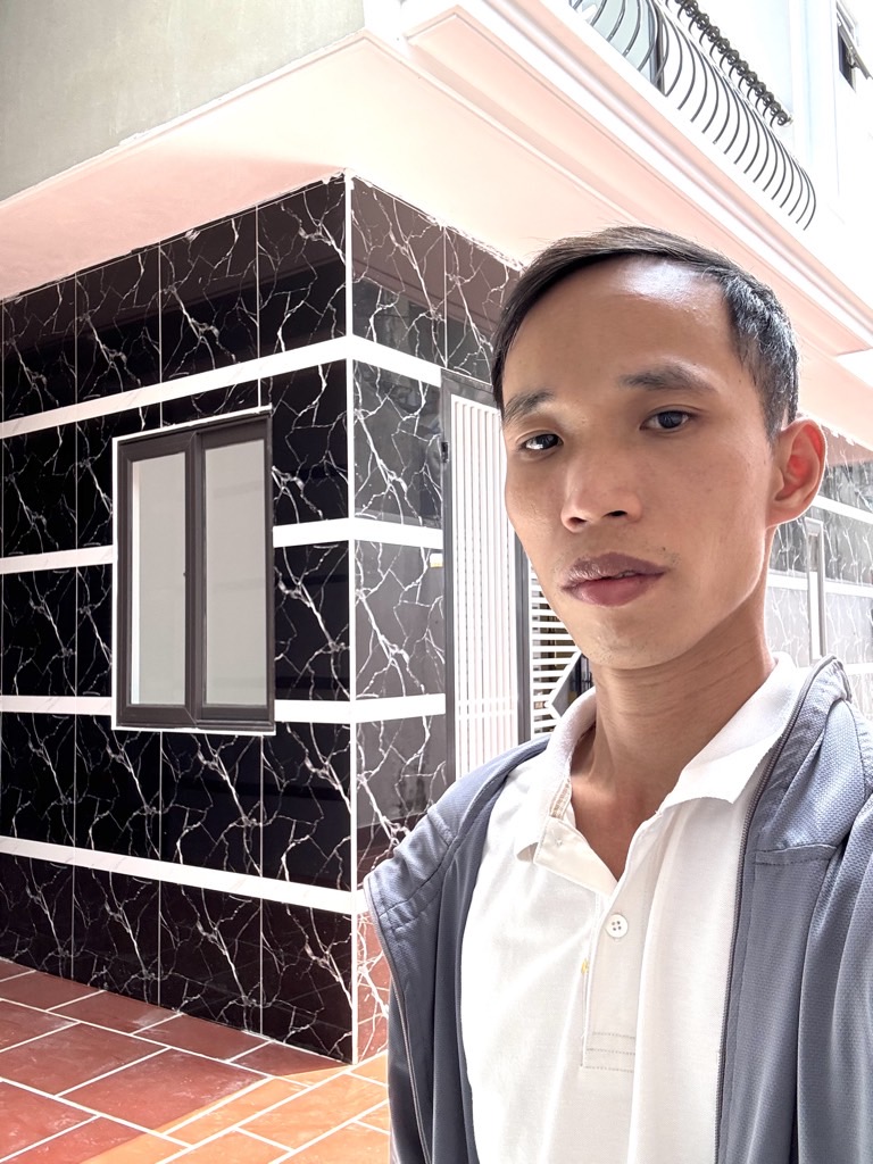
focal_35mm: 30
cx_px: 436
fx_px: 1009
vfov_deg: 60.0
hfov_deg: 46.8
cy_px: 582
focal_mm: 2.69
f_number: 1.9
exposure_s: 1/149
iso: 32
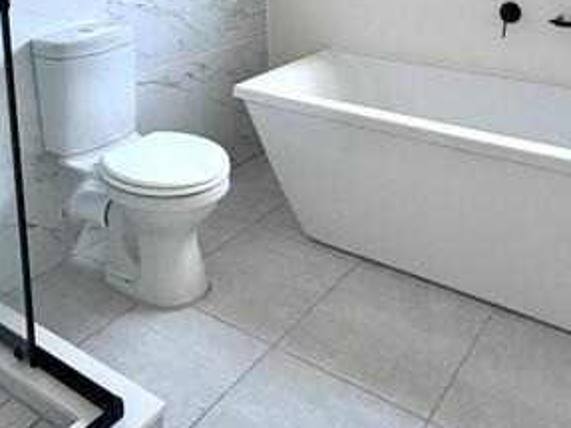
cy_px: -20
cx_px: 332
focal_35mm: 39
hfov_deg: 47.7
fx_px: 643
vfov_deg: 33.1
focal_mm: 2.22
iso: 80
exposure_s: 1/99
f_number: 2.2
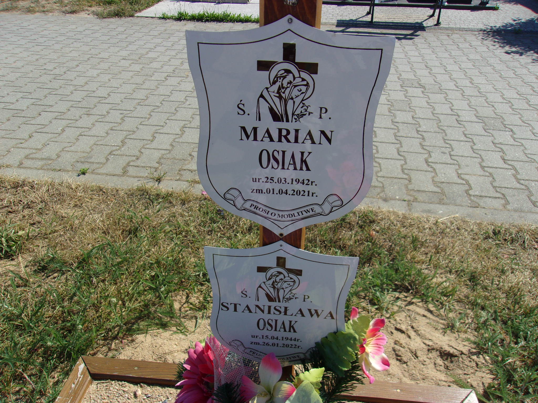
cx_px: 269
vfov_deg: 51.4
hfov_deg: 65.3
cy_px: 202
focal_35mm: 27
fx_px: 420
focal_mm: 4.9
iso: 80
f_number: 10.4
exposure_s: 1/110
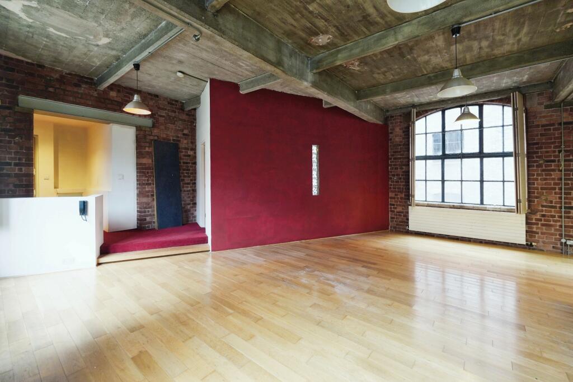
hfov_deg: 97.6
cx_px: 286
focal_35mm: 16
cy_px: 191
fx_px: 251
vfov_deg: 74.6
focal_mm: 10.5
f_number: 4
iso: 400
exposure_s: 1/10
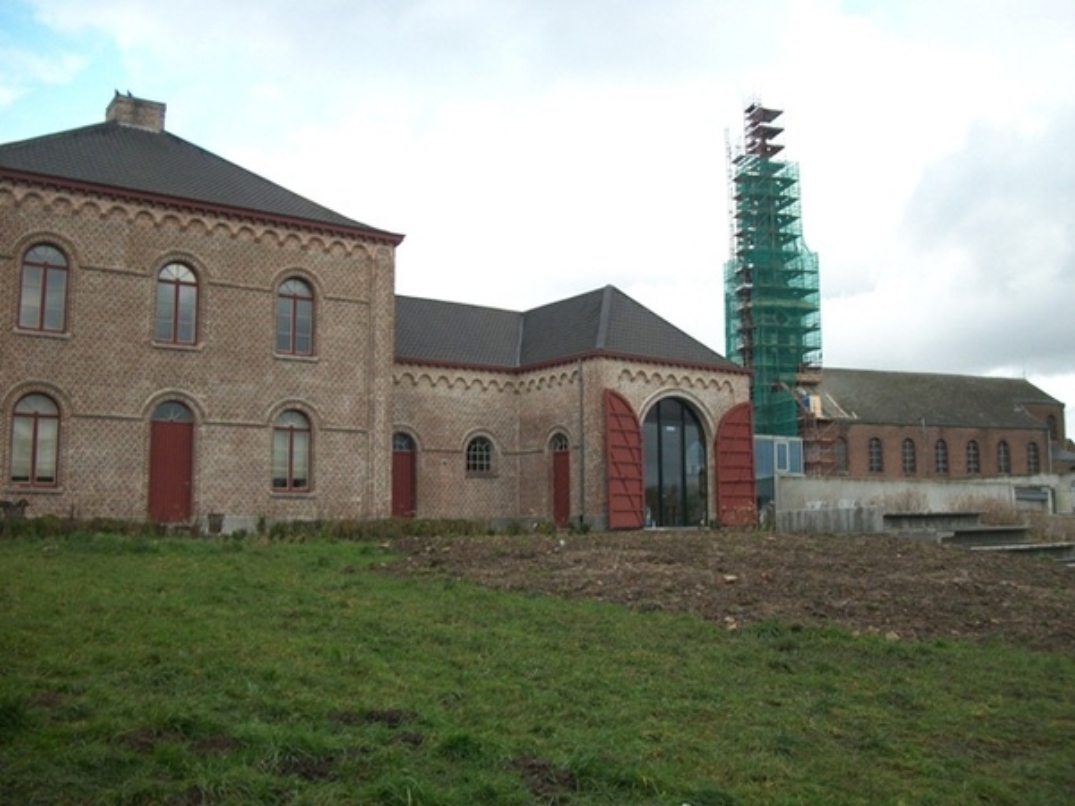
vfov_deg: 44.2
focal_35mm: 32
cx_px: 538
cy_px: 403
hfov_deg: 56.8
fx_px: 994
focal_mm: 5.7
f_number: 8.8
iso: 80
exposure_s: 1/30
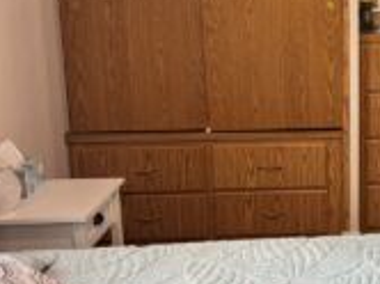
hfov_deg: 30.8
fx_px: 636
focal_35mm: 58
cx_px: 382
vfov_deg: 25.1
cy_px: 108
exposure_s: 1/60
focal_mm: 6.76
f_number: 1.78
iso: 200
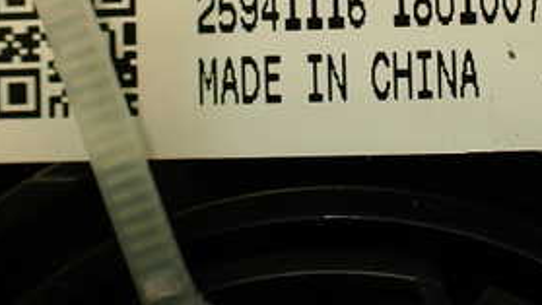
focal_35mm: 75
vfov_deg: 15.9
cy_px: 43
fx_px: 1078
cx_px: 356
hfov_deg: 28.1
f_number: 2.4
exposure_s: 1/50
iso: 200
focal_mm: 5.79
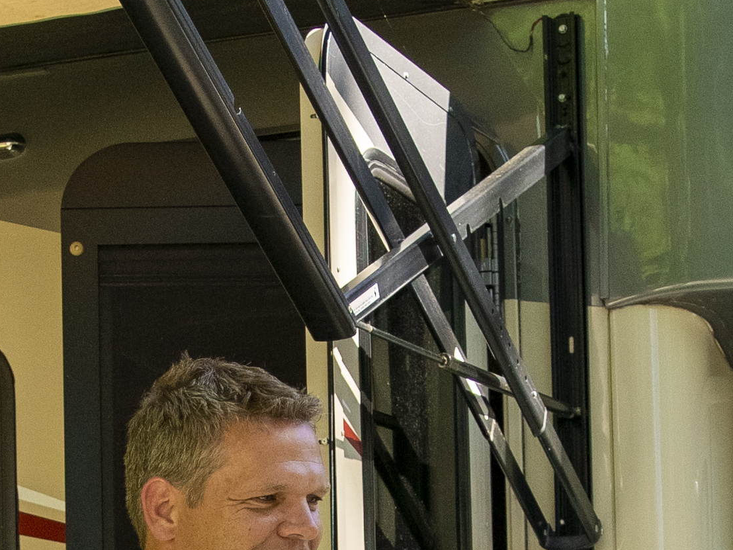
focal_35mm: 198
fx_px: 4193
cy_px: 869
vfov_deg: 7.4
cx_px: 310
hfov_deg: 10.0
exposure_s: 1/1250
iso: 500
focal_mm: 24
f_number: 2.8
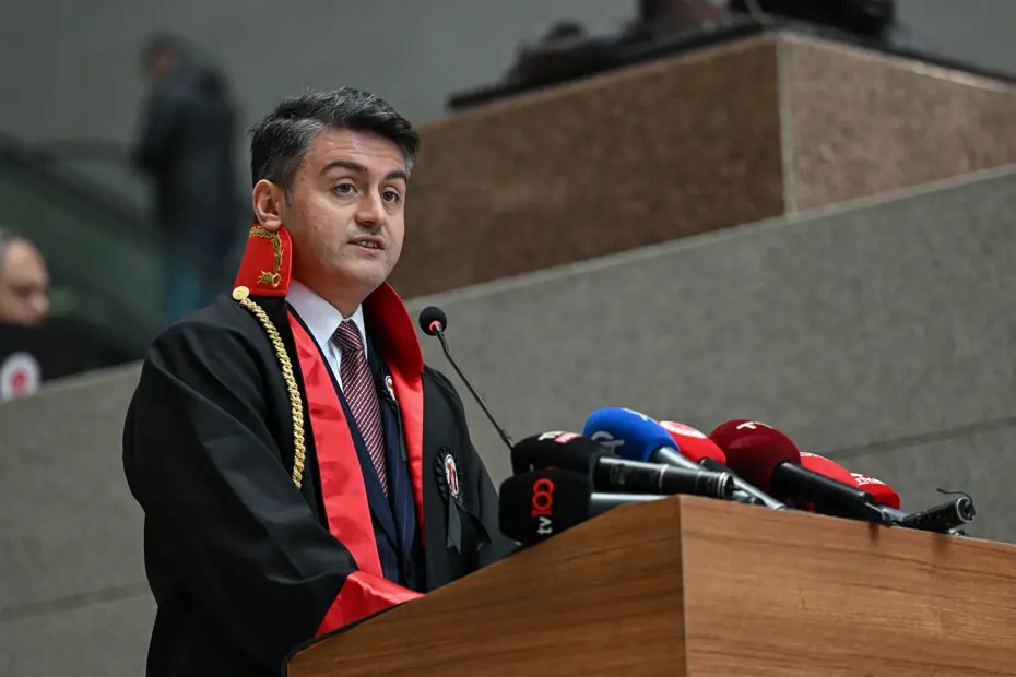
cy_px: 338
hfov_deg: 9.8
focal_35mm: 210
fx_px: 5926
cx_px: 508
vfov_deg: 6.5
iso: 2000
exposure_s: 1/400
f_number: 2.8
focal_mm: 140
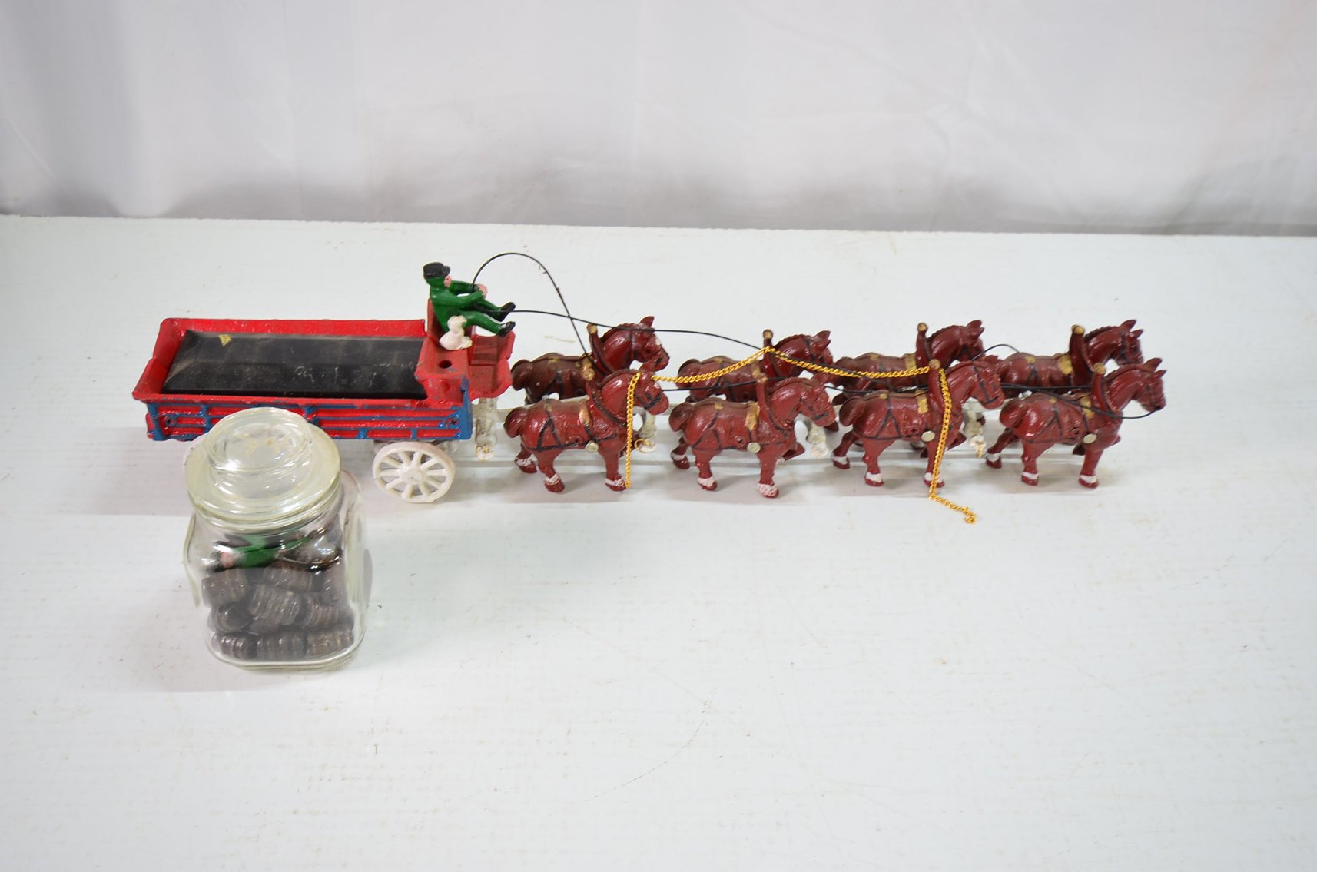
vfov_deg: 36.7
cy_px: 436
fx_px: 1314
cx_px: 658
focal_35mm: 36
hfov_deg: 53.2
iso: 200
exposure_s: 1/25
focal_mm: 24
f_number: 6.3
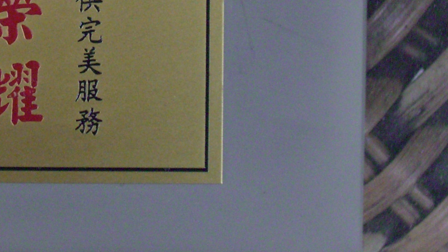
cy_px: -62
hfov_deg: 11.3
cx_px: 28
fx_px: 2257
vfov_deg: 6.3
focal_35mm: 190
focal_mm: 16.3
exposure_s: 1/100
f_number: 4.3
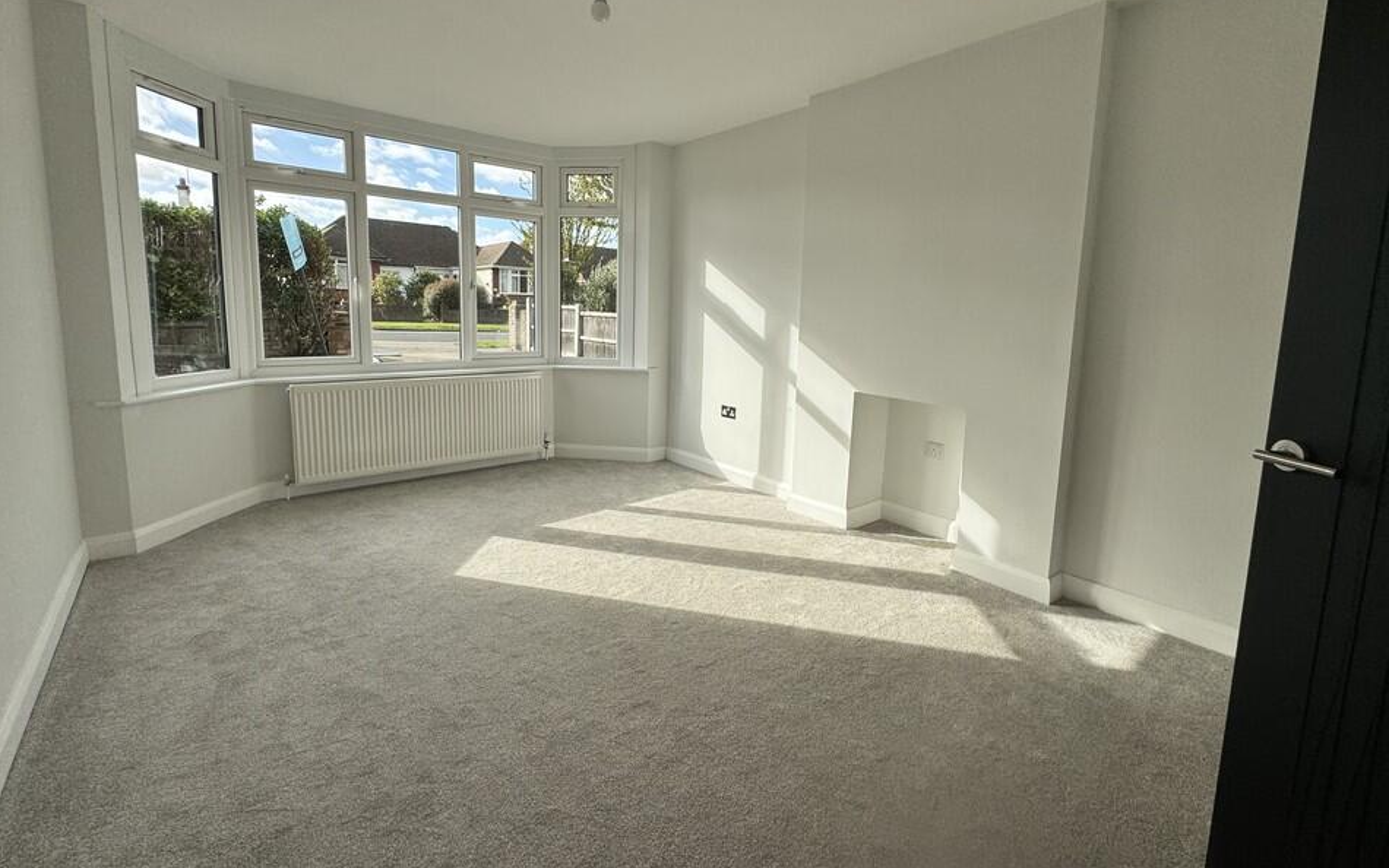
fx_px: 606
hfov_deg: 97.8
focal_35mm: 16
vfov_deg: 71.0
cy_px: 378
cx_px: 687
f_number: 2.2
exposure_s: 1/1110
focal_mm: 2.22
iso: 50
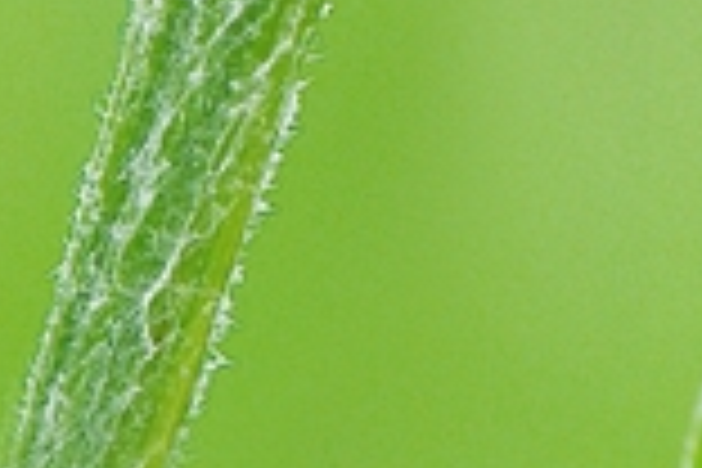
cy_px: -639
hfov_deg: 1.4
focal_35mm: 1439
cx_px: 220
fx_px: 28058
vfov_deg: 1.0
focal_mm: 150
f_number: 9
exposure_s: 1/160
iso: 200
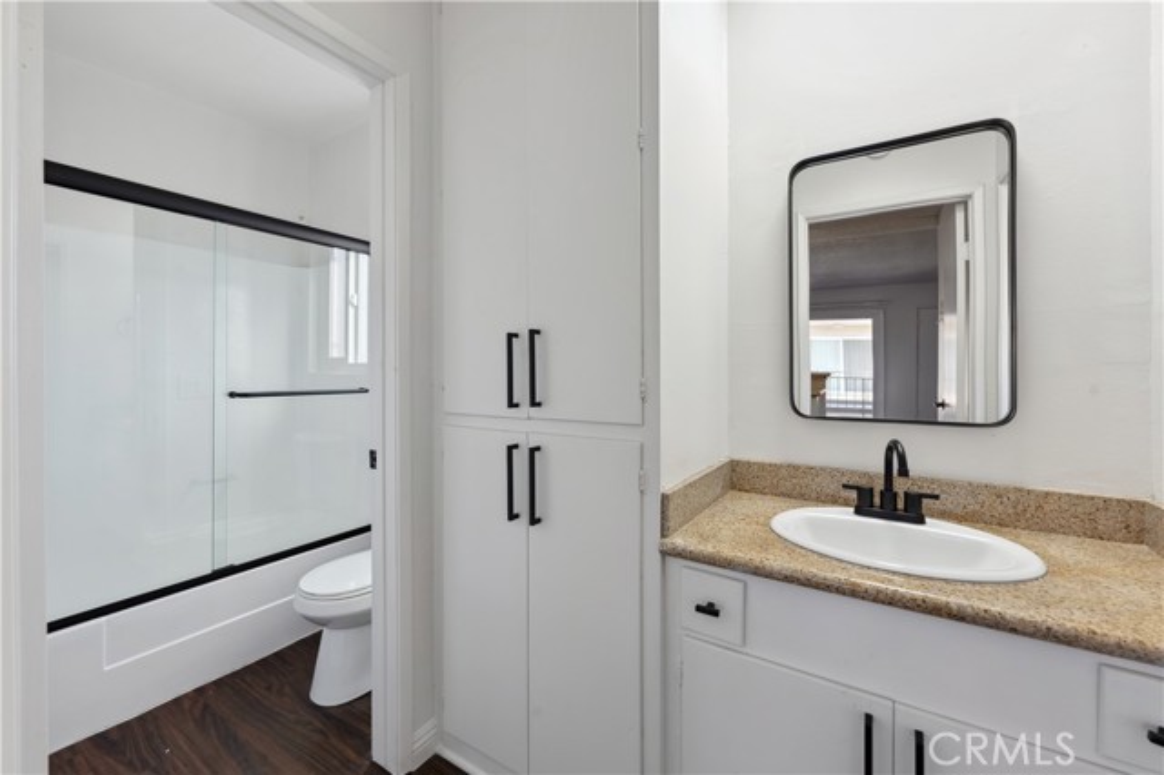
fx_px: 452
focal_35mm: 14
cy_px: 388
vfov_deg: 81.1
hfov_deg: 104.3
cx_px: 582
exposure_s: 1/30
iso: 100
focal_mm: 14
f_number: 9
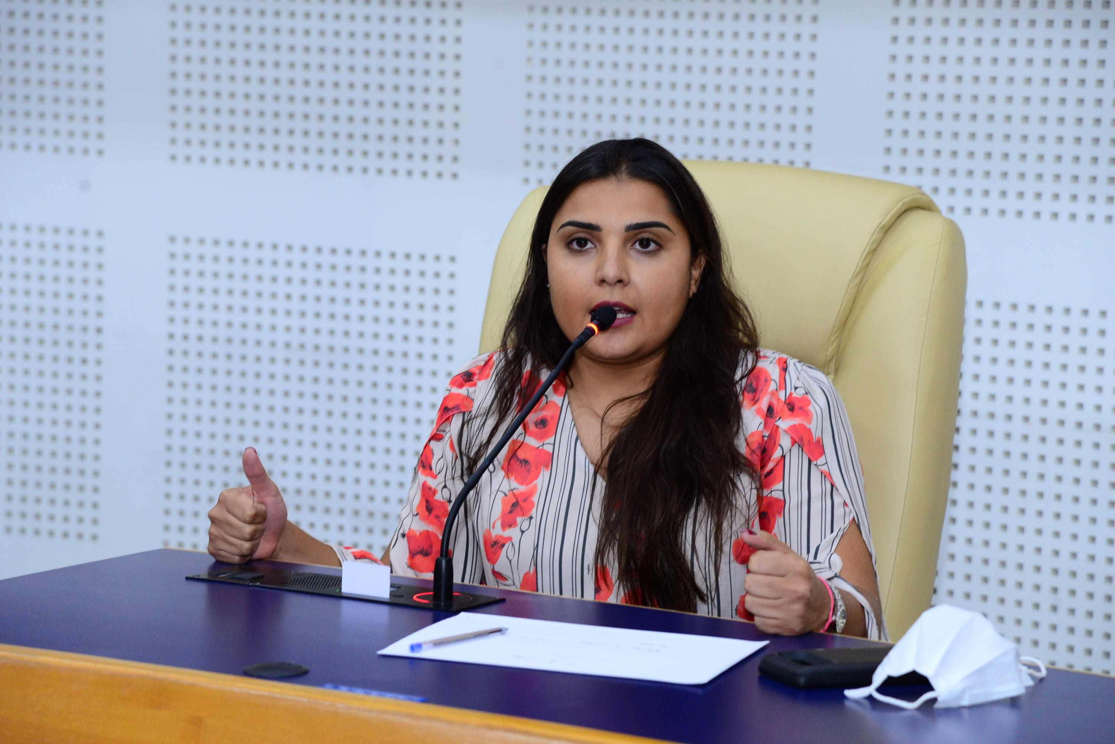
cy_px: 372
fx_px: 3718
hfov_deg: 17.1
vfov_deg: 11.4
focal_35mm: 120
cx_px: 558
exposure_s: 1/60
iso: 2000
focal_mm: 120
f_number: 5.6
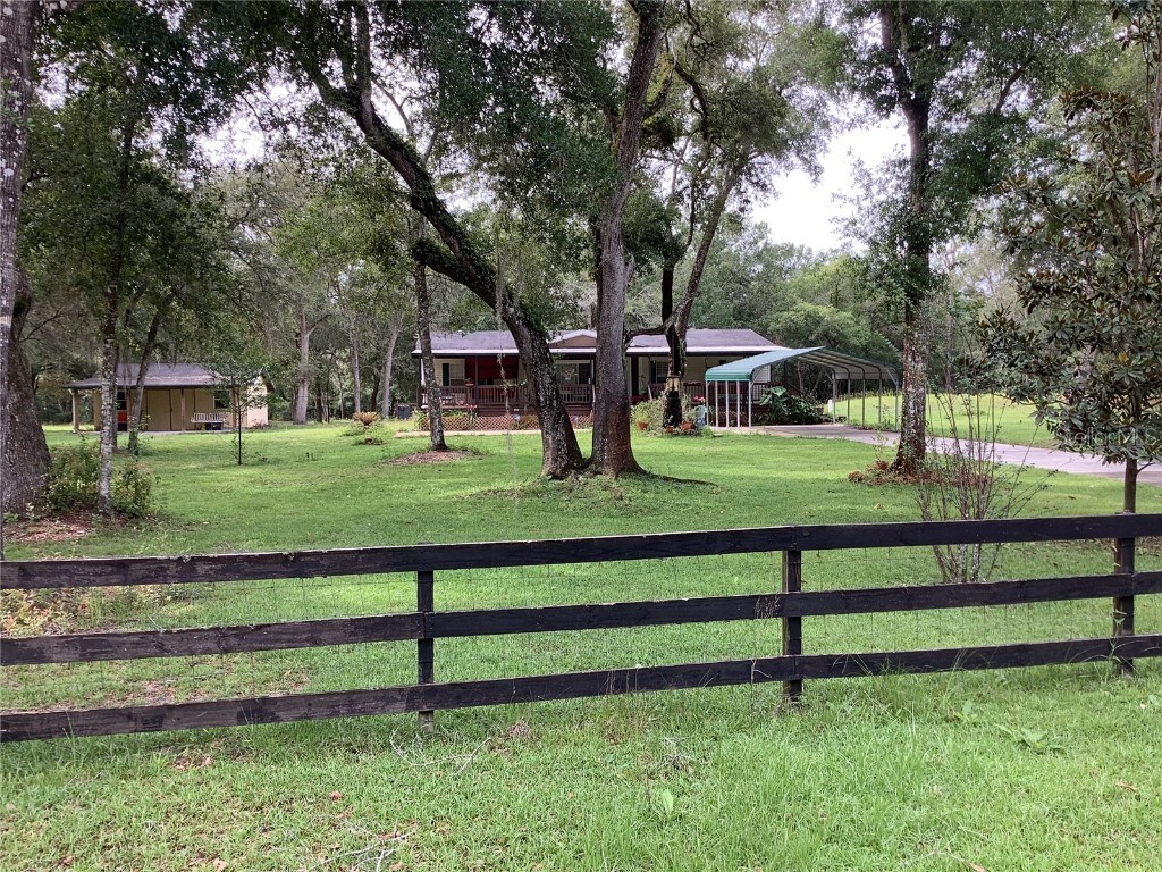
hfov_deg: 58.4
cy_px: 436
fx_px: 1041
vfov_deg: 45.4
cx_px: 581
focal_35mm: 31
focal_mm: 3.3
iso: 25
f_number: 2.4
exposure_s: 1/120
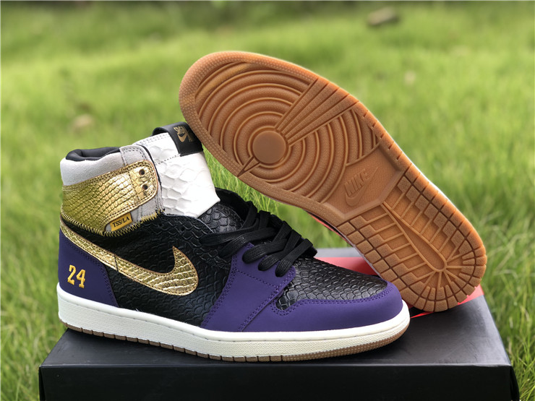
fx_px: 804
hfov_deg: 36.8
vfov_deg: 28.0
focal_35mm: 52
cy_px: 200
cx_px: 268
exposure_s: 1/120
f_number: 2.4
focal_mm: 6
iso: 20
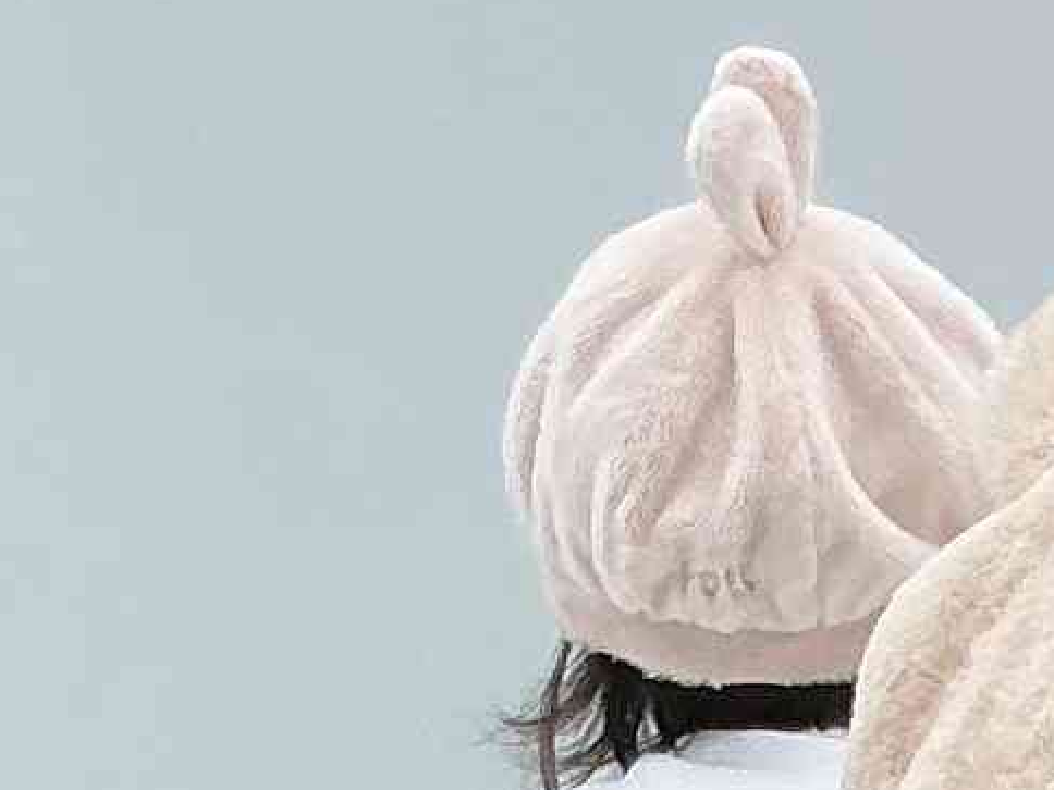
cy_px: 2221
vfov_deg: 7.8
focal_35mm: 169
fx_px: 5146
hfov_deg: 11.3
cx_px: 1469
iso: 25
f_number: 1.8
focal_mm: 3
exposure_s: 1/962
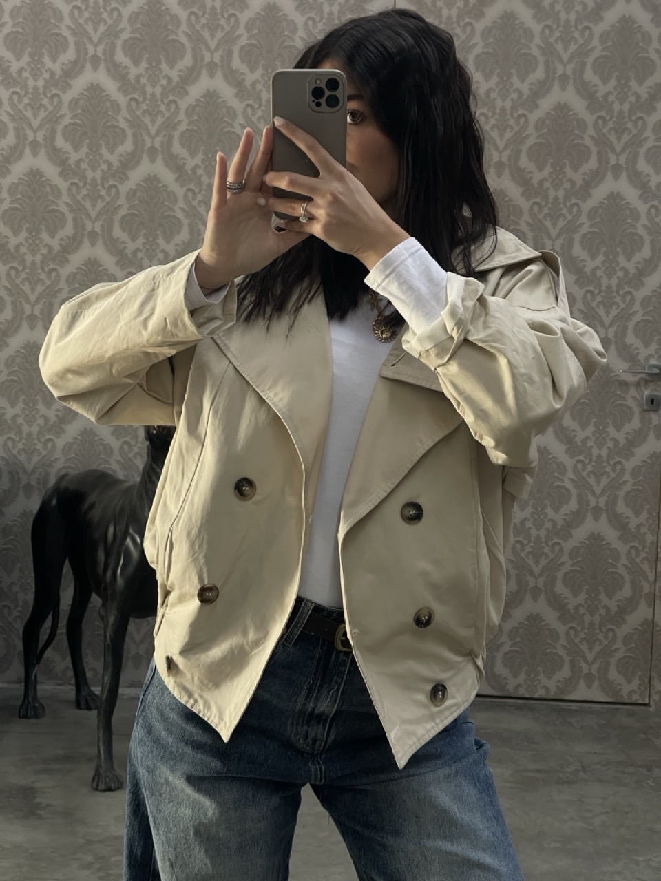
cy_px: 440
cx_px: 330
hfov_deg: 22.9
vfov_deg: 30.3
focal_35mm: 64
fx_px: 1629
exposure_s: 1/60
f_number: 2.2
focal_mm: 7.5
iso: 250
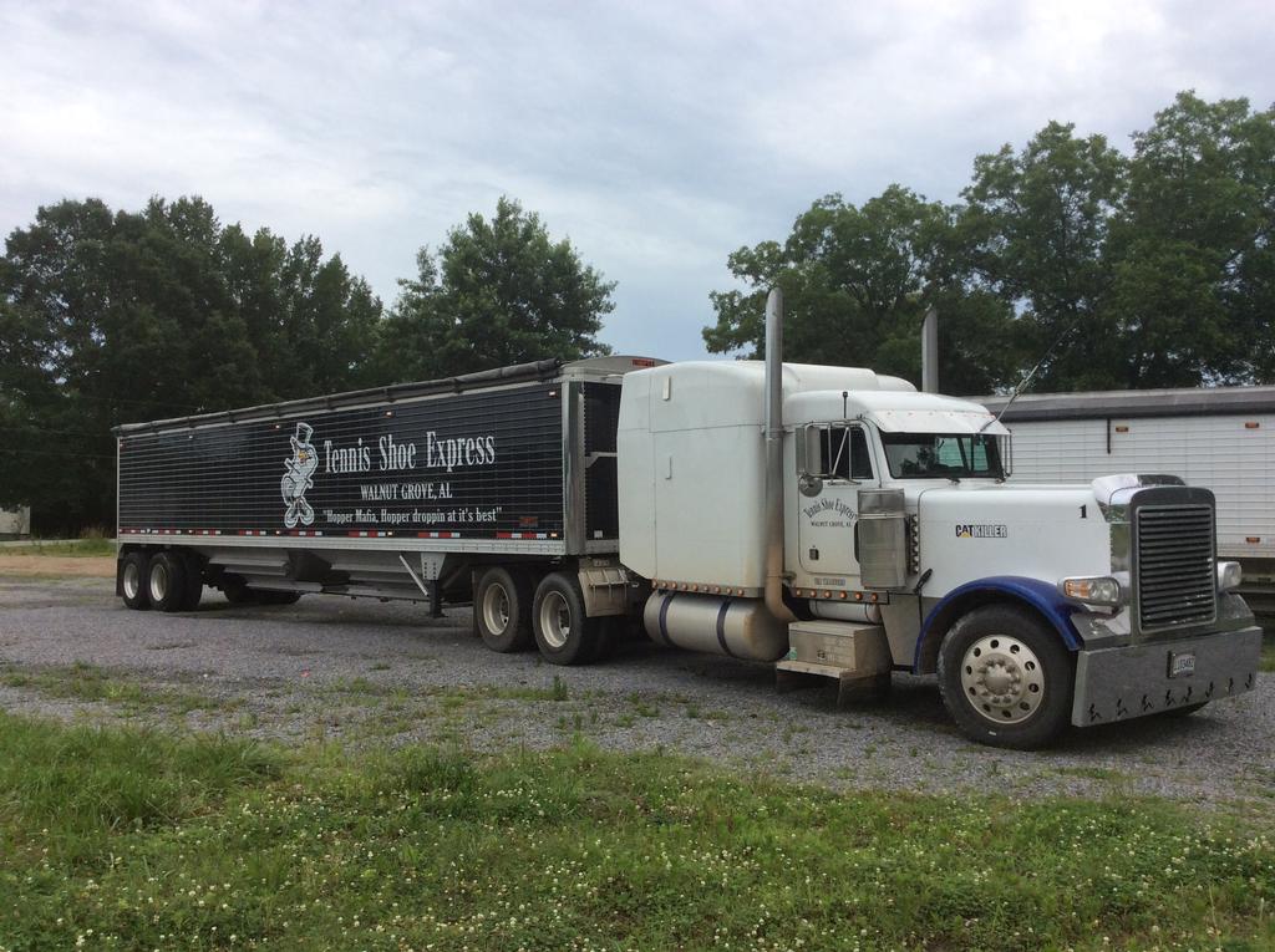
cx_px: 638
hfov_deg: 56.9
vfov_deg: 44.1
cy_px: 476
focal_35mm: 32
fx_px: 1177
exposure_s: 1/1192
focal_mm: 3.3
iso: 32
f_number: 2.4
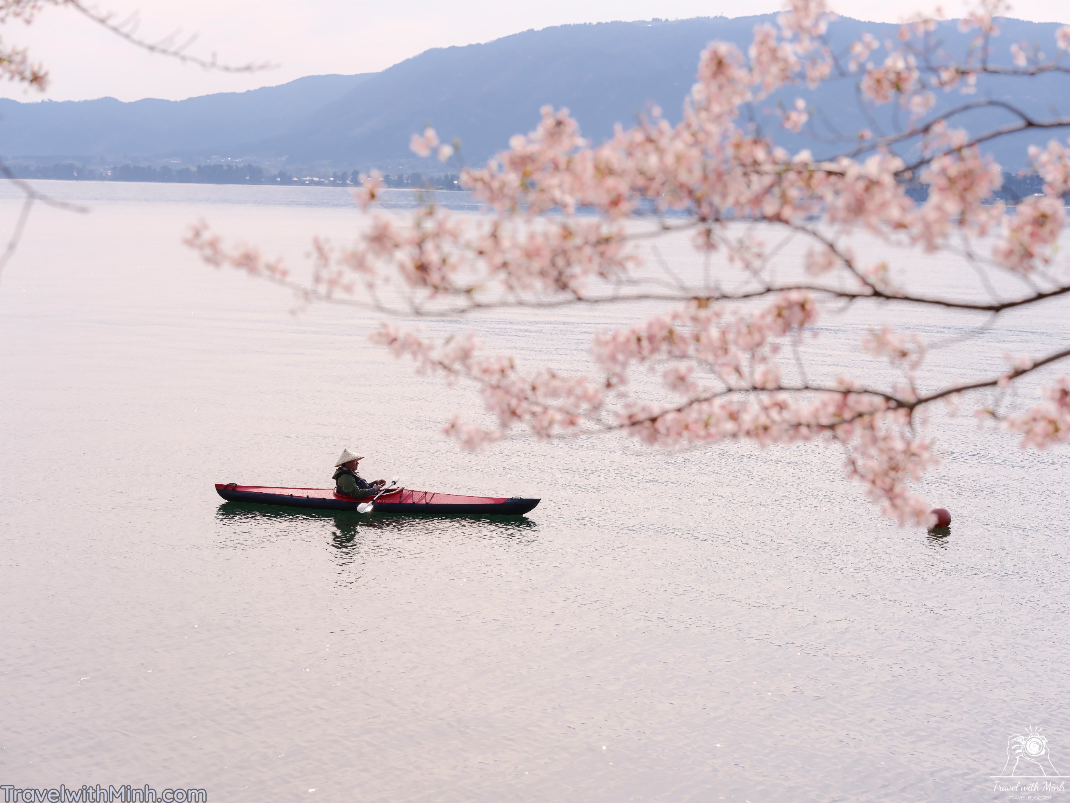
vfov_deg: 17.0
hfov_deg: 22.5
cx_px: 535
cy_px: 402
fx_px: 2689
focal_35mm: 87
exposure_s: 1/800
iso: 200
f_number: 5.6
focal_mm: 110
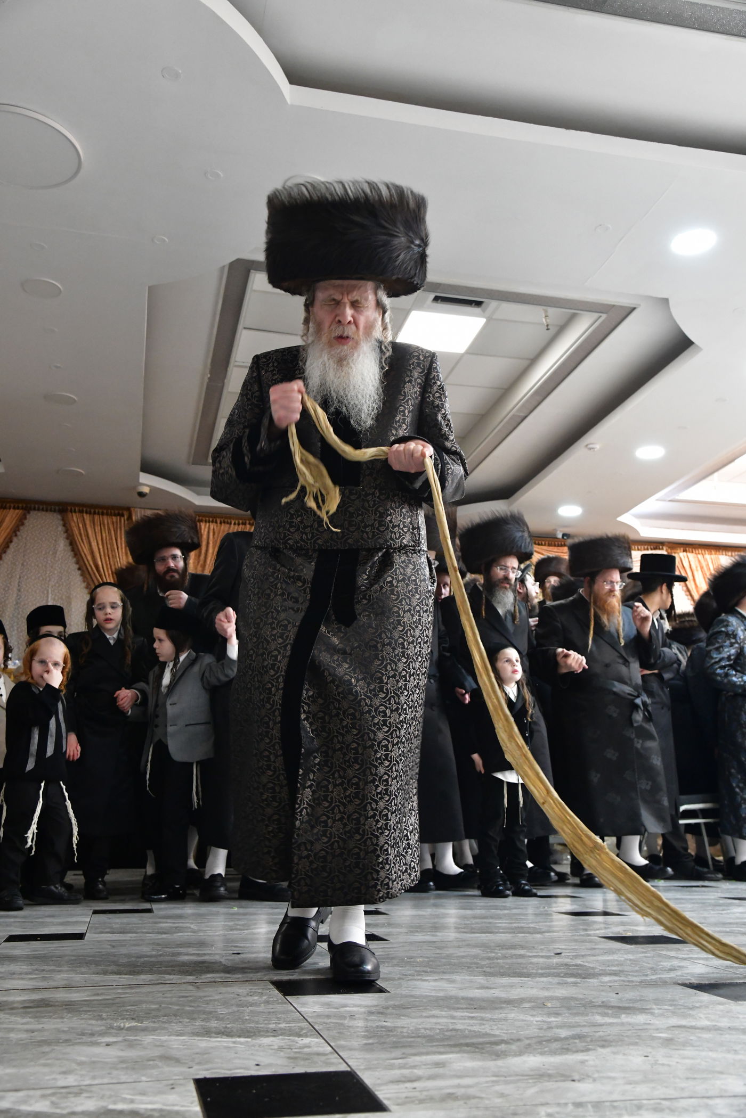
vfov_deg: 55.8
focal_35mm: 34
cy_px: 559
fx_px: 1057
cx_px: 373
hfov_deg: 38.9
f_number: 5.6
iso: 5000
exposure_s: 1/100
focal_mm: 34
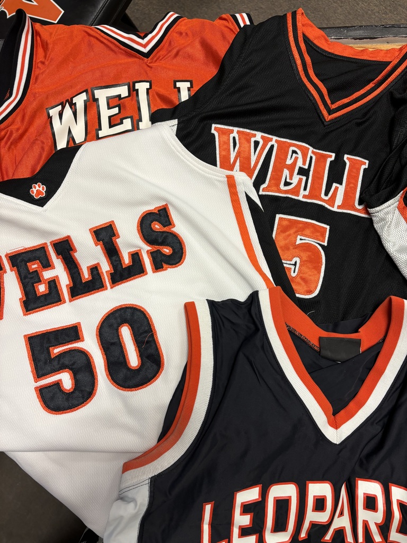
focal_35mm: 26
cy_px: 272
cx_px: 204
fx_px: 408
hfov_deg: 53.1
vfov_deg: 67.3
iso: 80
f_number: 1.6
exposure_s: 1/60
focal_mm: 5.96
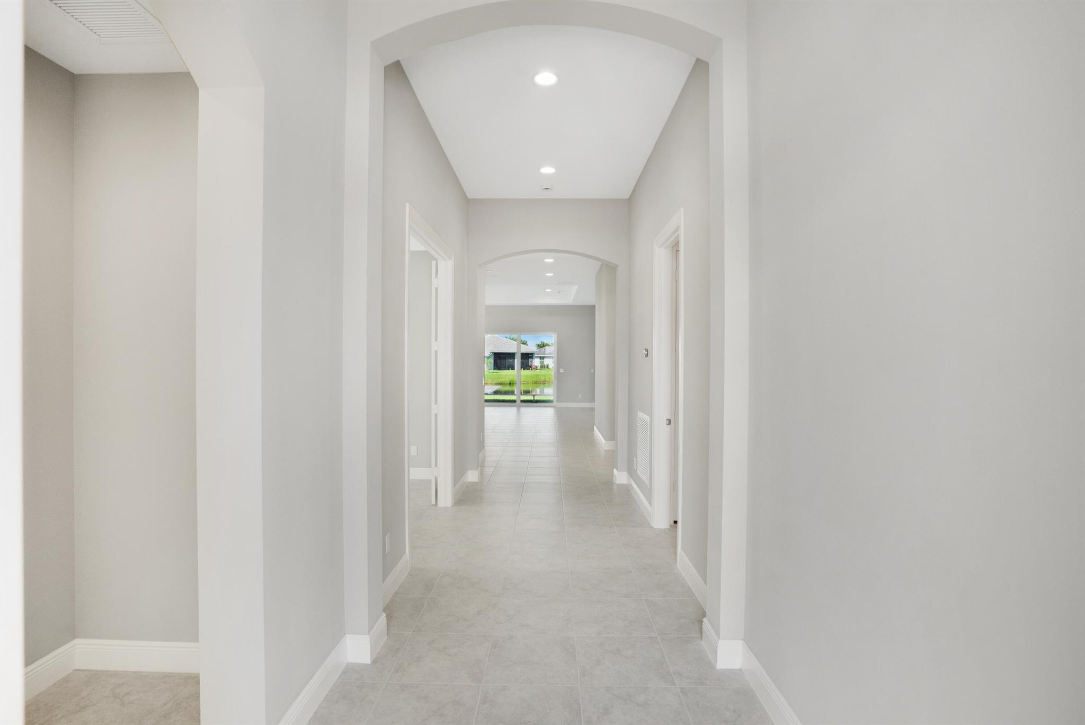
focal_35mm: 16
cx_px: 542
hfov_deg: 96.7
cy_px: 362
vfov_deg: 73.8
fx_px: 482
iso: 2000
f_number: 8
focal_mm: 16
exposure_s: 1/60
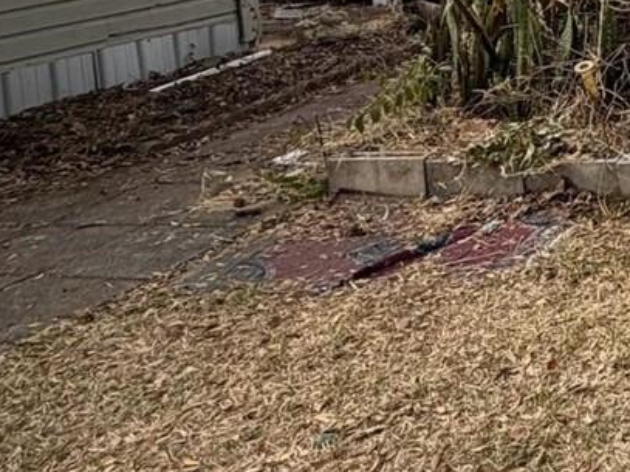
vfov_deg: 24.3
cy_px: -80
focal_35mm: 55
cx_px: 1104
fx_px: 1001
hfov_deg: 22.5
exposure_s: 1/679
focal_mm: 2.22
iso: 40
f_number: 2.2
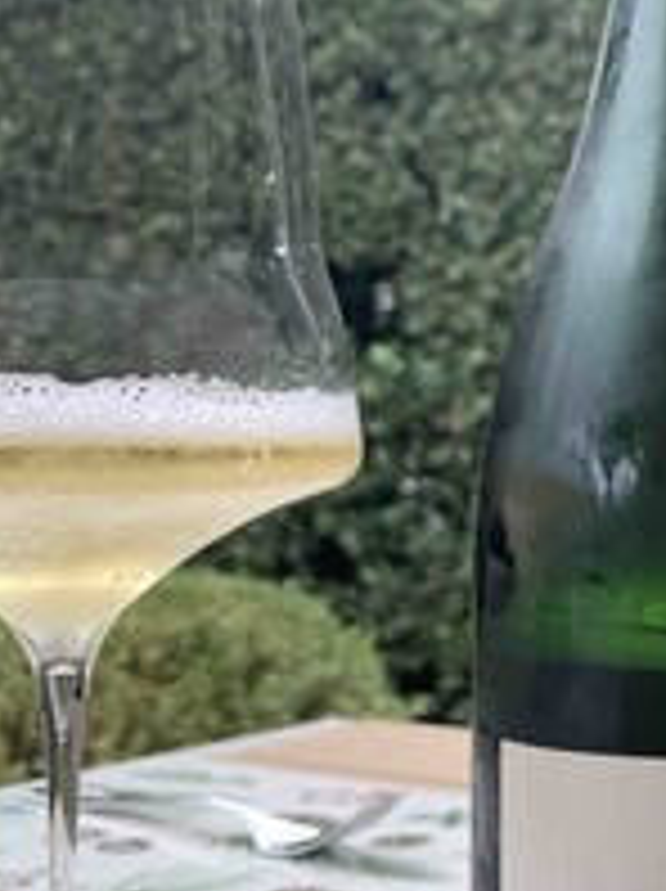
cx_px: 727
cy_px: 425
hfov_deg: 24.0
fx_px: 1465
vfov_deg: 33.8
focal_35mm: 57
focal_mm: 4.25
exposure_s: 1/137
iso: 25
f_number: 1.8
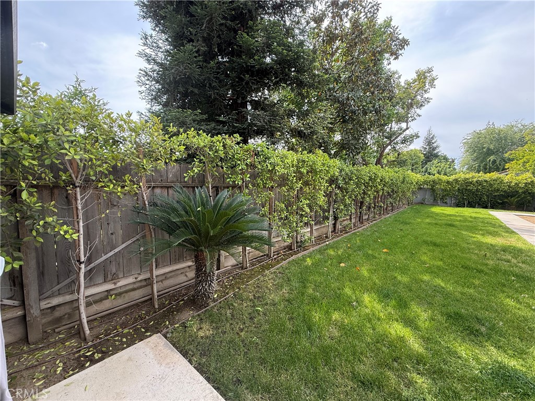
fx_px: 216
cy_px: 200
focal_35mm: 14
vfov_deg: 85.7
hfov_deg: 102.1
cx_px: 268
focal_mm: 2.22
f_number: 2.2
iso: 64
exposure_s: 1/300
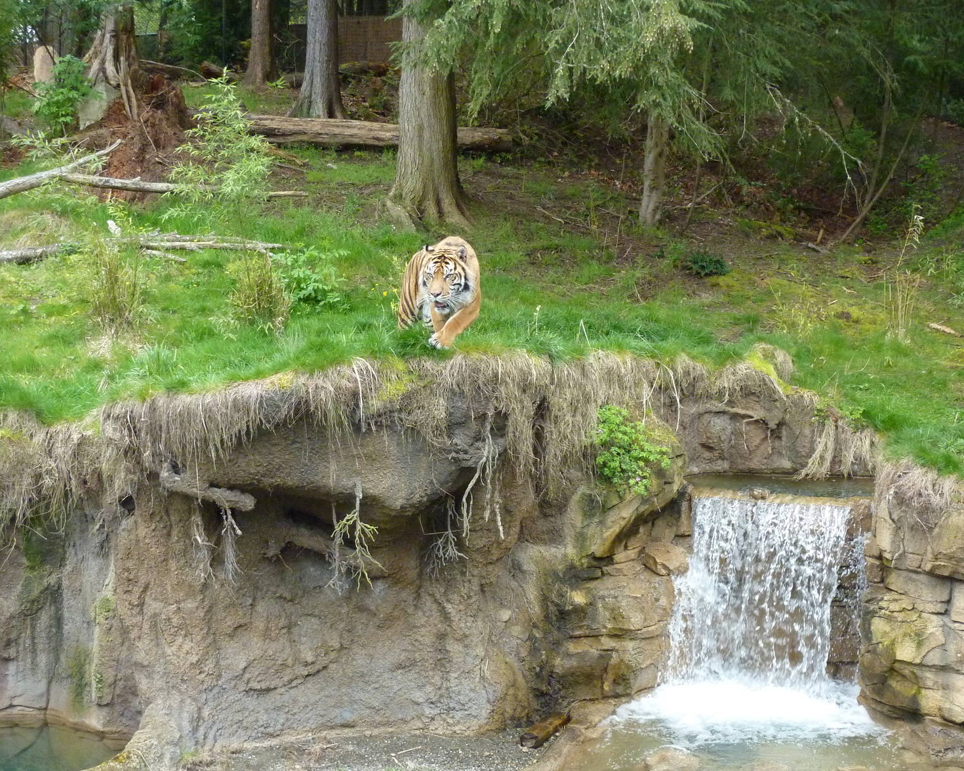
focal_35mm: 51
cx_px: 520
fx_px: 1455
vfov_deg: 29.7
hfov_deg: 36.6
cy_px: 384
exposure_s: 1/250
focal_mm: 7.9
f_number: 3.8
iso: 400
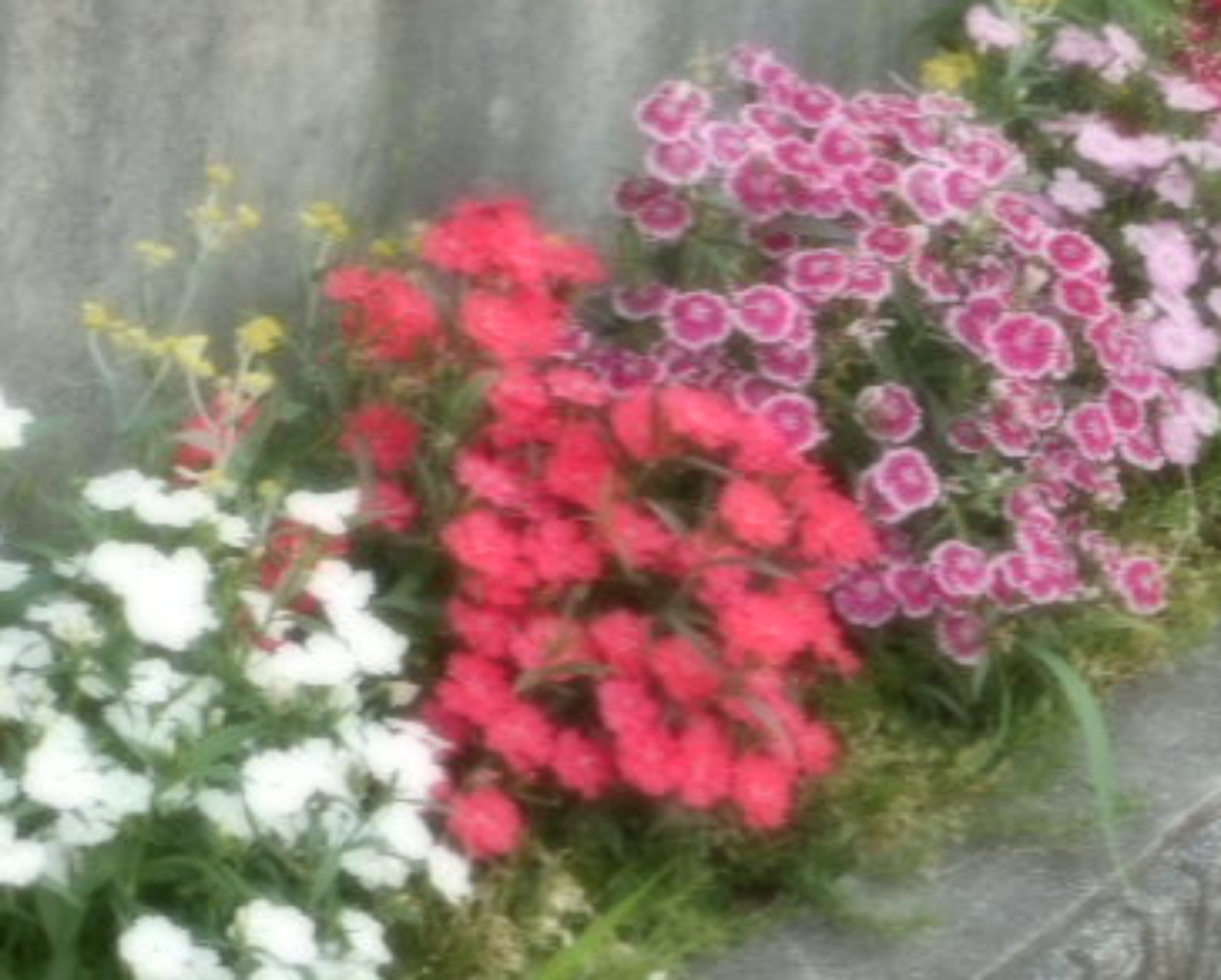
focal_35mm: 132
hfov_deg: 14.6
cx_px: 637
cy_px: 389
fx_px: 4775
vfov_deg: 11.7
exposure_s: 1/30
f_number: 5.5
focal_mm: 13.8
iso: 80
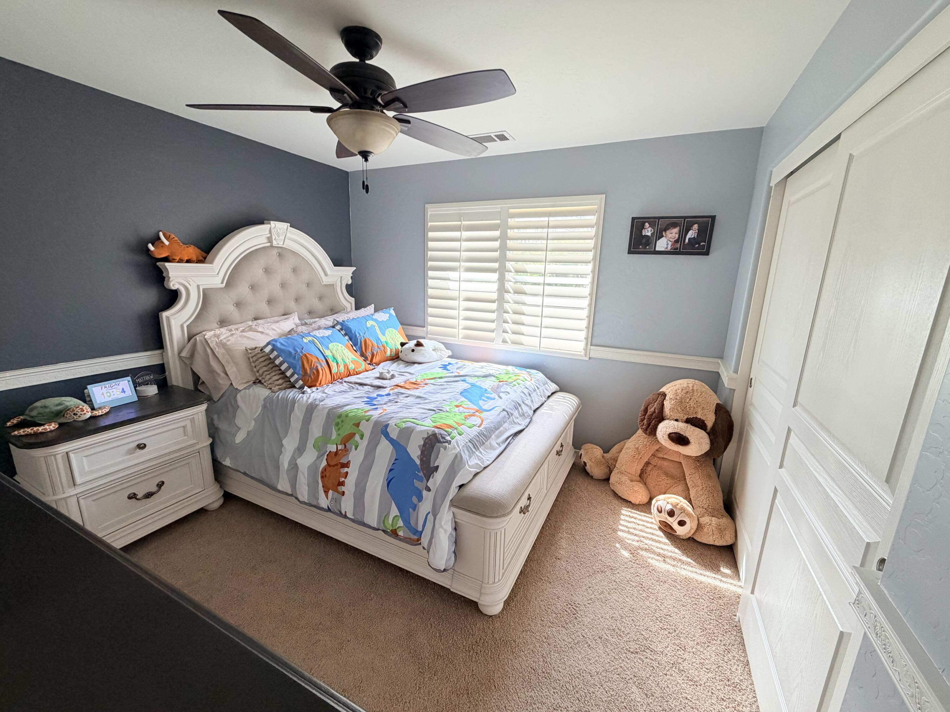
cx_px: 475
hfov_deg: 102.1
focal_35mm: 14
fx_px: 384
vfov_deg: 85.7
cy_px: 356
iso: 160
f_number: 2.2
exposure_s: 1/121
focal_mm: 2.22
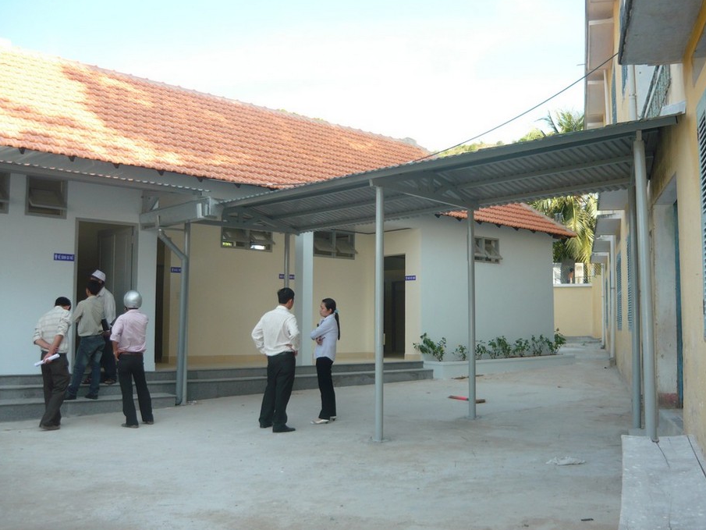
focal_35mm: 35
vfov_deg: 40.7
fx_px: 714
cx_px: 373
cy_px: 260
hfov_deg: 52.6
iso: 100
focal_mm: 5.5
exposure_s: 1/320
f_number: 2.8
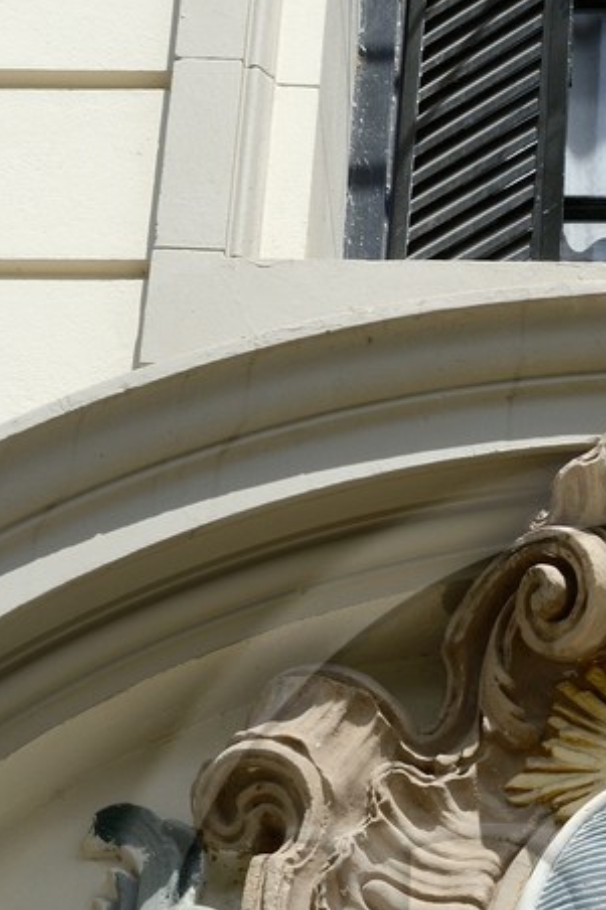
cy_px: 1075
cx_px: 700
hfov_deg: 8.0
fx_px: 4295
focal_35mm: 170
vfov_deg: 11.9
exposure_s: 1/250
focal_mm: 48
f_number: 14
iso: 200
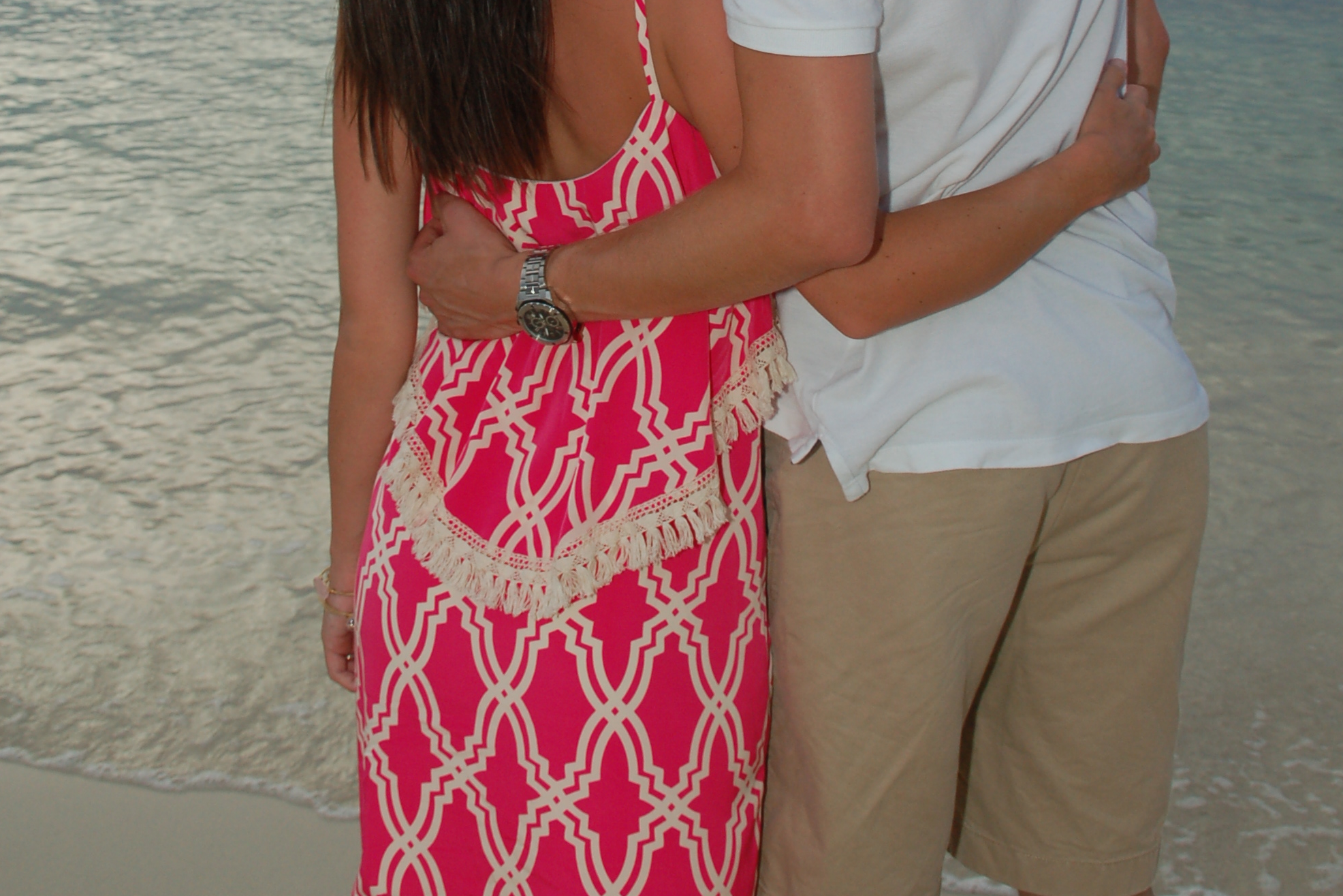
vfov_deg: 20.8
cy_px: 78
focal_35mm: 64
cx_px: 672
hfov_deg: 31.4
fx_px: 2388
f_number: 9
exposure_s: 1/250
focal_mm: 28
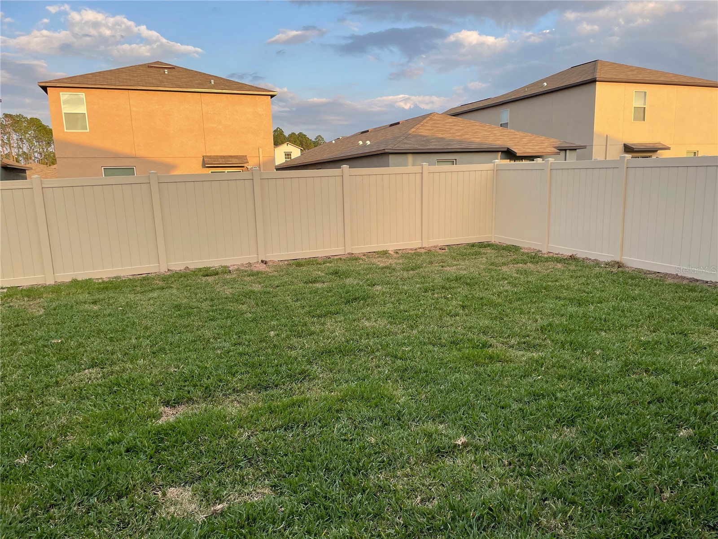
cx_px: 359
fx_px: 539
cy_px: 270
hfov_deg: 67.3
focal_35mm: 26
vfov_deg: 53.1
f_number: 1.6
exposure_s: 1/600
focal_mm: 4.2
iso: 32
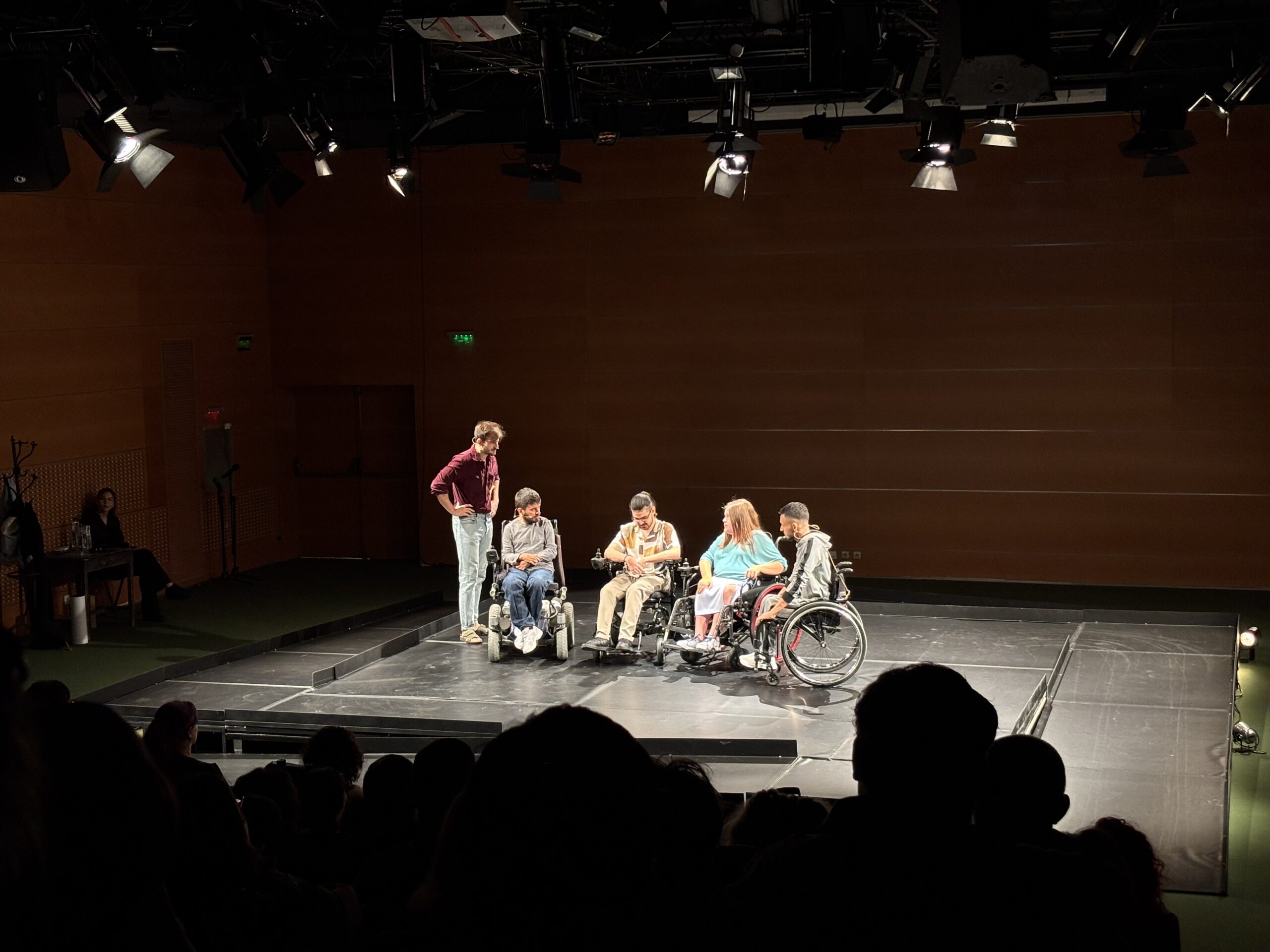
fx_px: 1908
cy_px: 476
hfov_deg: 36.8
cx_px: 635
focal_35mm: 52
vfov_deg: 28.0
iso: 125
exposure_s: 1/50
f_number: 1.6
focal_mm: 5.96
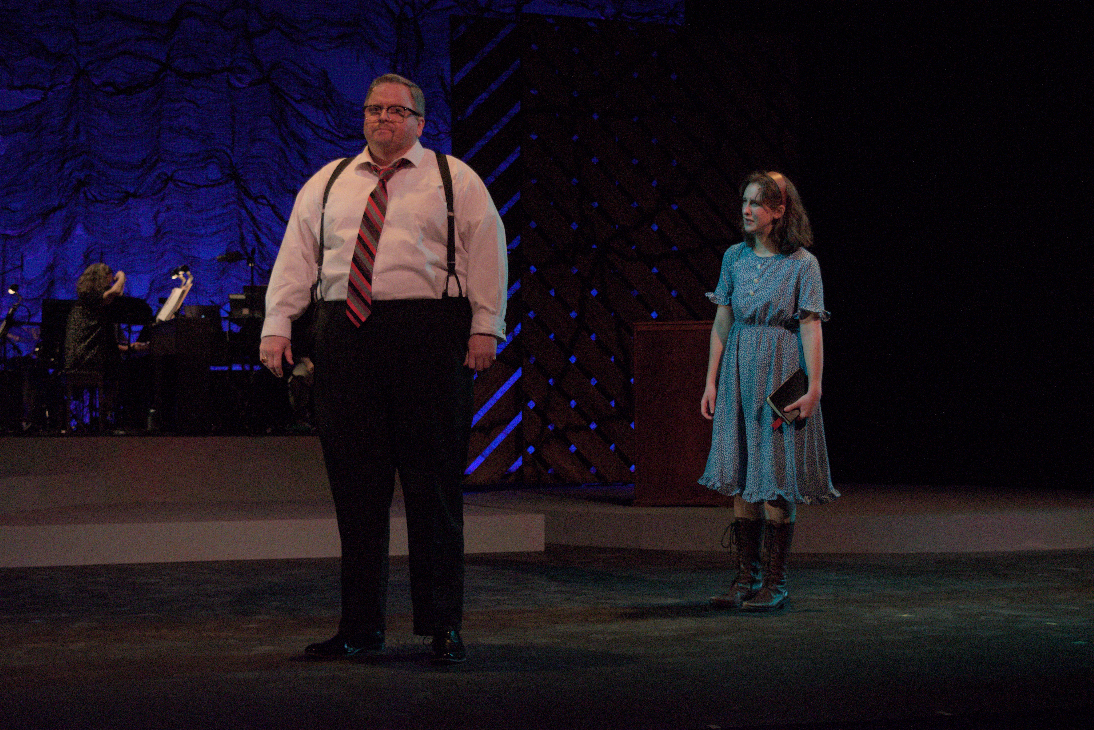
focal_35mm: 57
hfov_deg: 35.0
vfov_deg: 23.8
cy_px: 365
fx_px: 1733
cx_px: 547
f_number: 5.6
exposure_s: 1/250
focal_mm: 38
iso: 4000
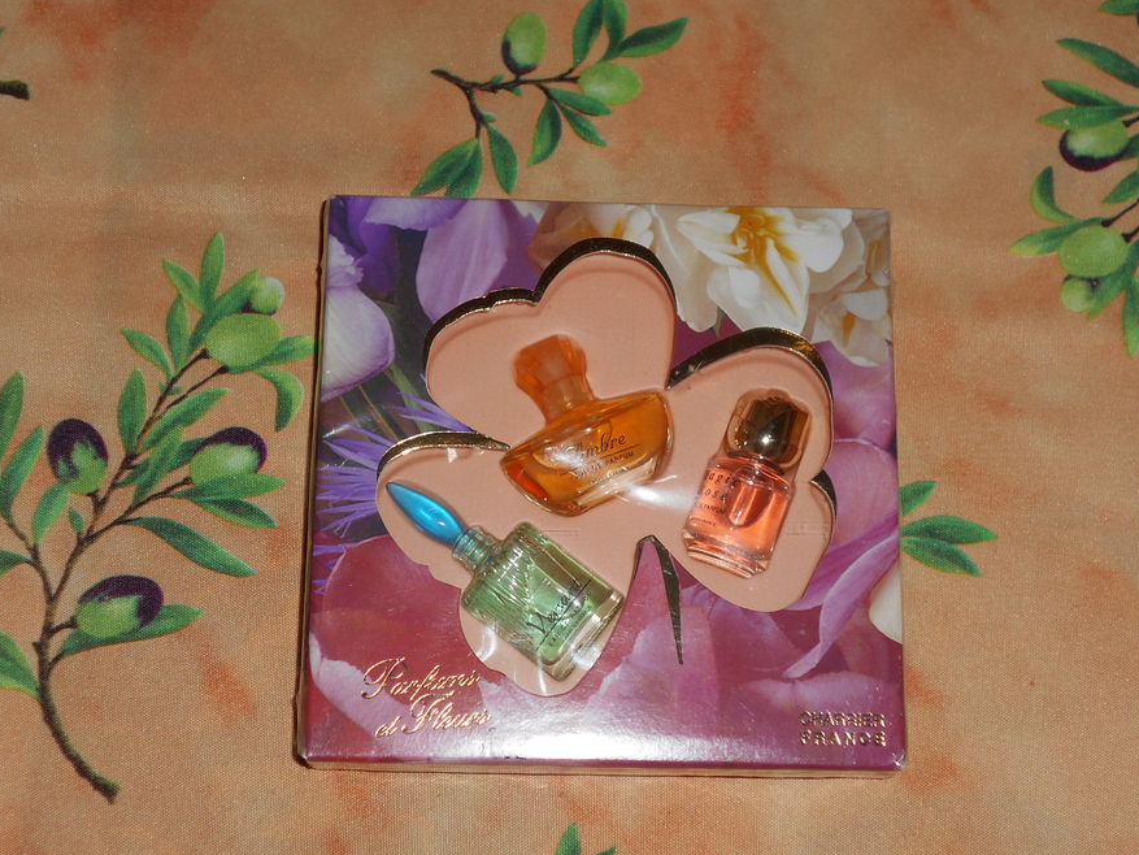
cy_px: 421
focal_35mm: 57
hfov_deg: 33.8
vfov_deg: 25.7
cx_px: 555
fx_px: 1876
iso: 80
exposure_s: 1/60
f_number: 4.5
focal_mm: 8.8
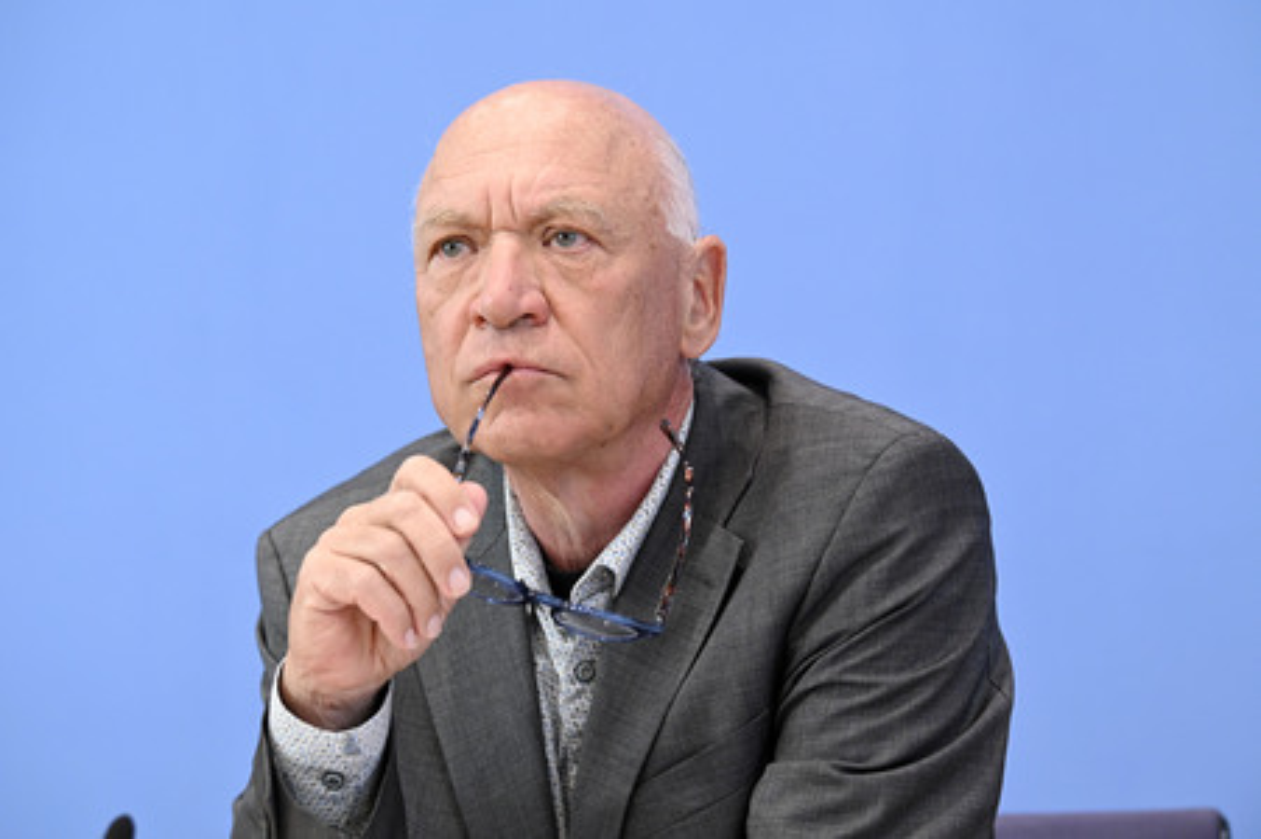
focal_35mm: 135
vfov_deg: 10.1
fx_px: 4725
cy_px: 420
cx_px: 630
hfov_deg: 15.2
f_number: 4.5
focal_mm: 135
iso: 3200
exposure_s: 1/800
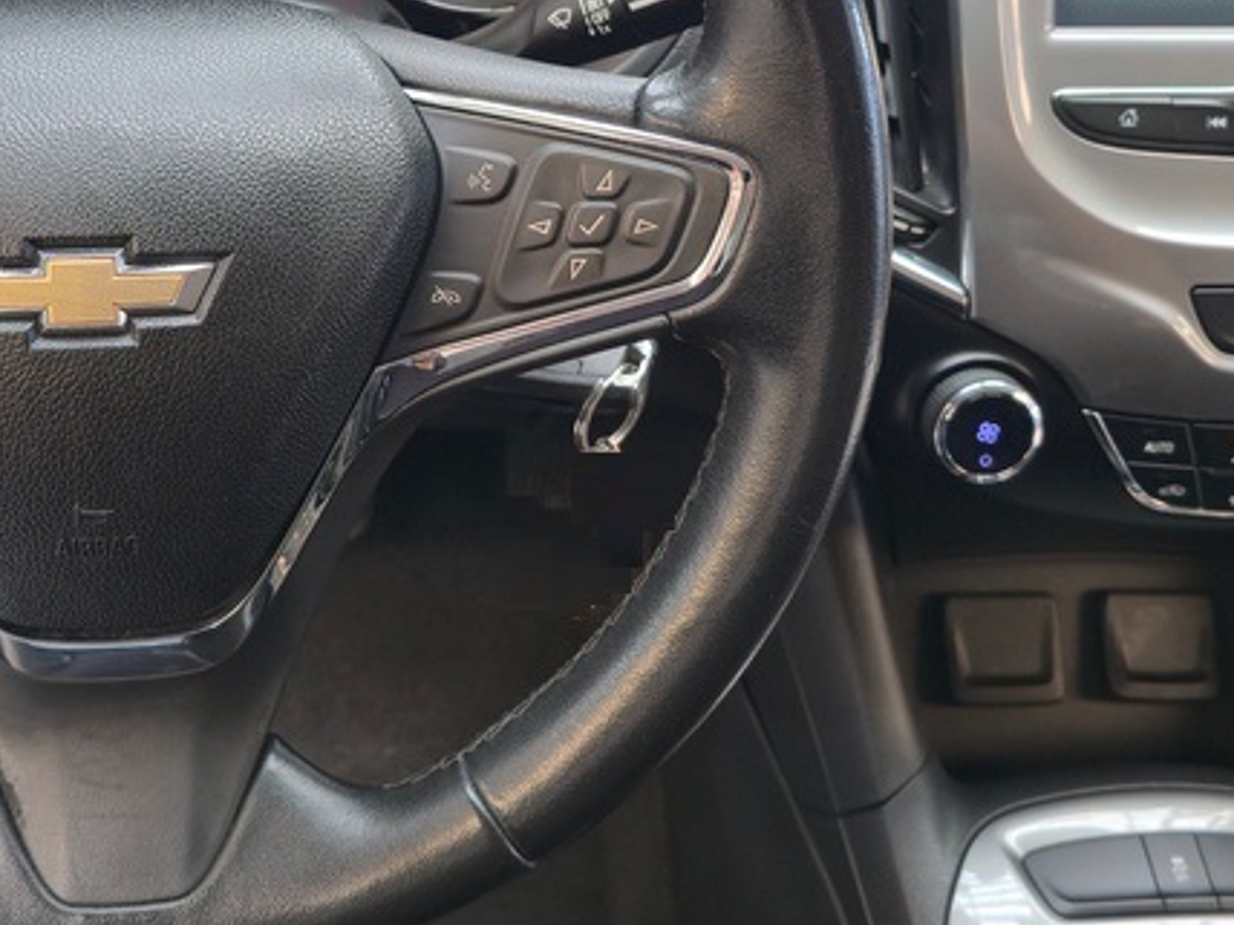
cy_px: 268
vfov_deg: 26.3
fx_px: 1961
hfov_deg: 34.9
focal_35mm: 55
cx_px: 533
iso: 125
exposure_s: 1/60
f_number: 1.7
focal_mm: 6.3
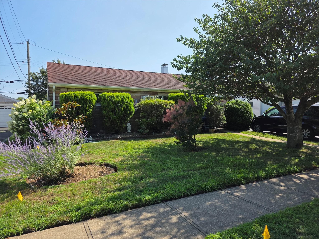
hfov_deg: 73.9
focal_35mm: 23
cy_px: 120
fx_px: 212
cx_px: 160
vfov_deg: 58.9
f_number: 1.7
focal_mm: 6.3
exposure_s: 1/4333
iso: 80
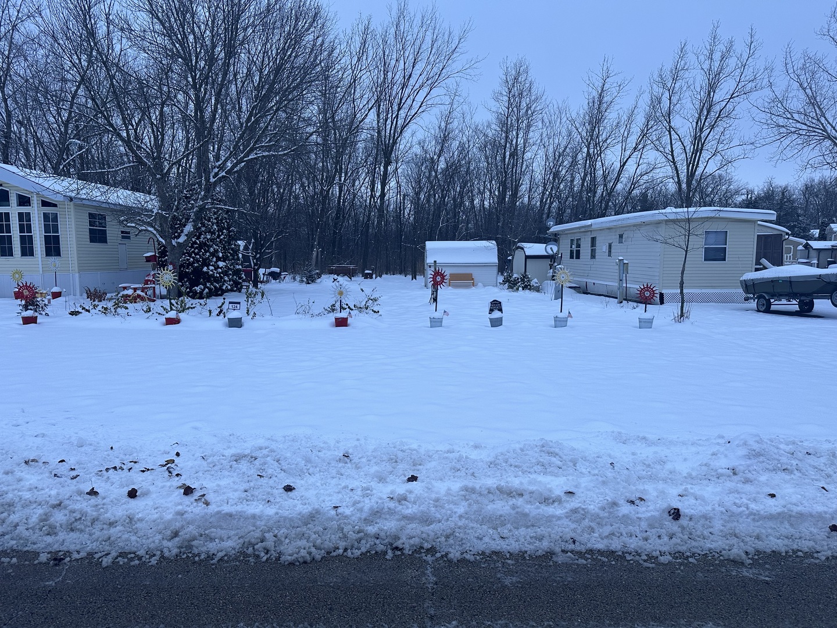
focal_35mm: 24
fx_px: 580
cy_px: 314
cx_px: 418
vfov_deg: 56.8
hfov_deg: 71.6
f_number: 1.78
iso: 160
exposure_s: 1/121
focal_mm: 6.86
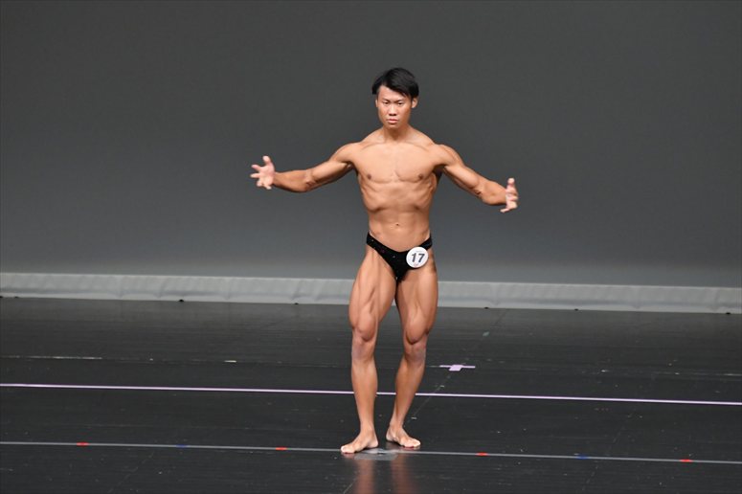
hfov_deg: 6.5
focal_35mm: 315
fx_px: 6489
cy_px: 247
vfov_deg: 4.4
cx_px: 371
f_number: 5.6
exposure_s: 1/400
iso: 4000
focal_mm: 210
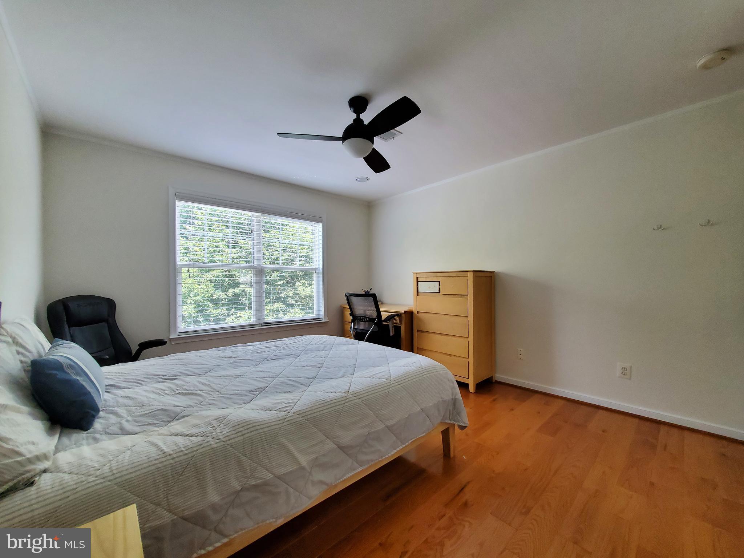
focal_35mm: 13
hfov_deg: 106.2
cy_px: 279
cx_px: 372
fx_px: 279
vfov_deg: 89.9
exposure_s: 1/60
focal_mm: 1.8
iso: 160
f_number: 2.2
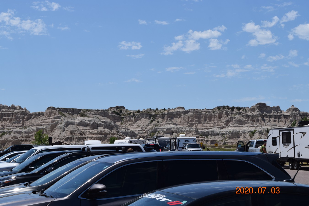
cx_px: 154
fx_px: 708
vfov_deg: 16.6
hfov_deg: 24.6
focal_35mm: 82
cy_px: 103
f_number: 11
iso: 200
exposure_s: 1/500
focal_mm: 55
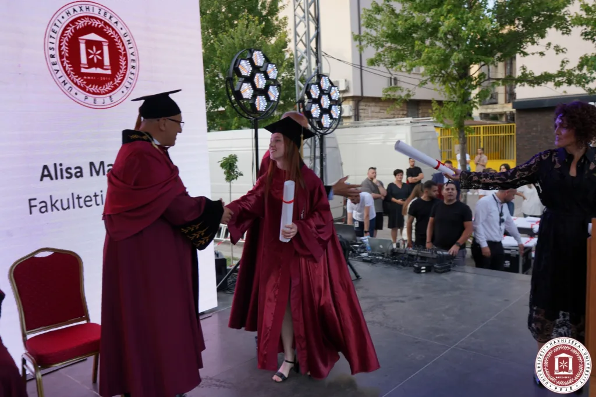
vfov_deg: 43.6
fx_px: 497
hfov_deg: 61.9
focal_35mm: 30
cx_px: 298
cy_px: 198
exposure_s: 1/100
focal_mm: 30
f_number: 4.5
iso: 100
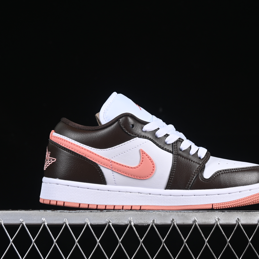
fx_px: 813
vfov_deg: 18.1
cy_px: 129
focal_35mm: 96
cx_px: 156
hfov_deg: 18.1
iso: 160
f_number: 7.1
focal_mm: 50
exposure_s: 1/80
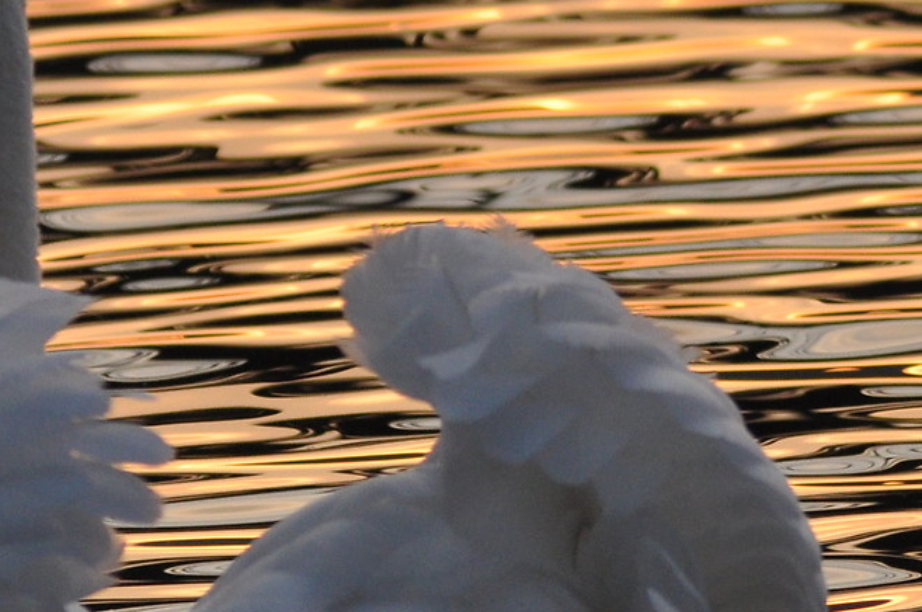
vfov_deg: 1.7
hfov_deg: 2.5
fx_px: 21021
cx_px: 167
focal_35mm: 822
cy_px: 446
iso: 640
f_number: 5
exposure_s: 1/1000
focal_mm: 150
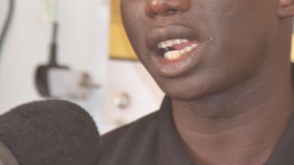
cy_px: 18
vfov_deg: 3.2
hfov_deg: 5.7
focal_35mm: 376
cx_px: 183
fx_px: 2930
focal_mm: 140
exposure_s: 1/25
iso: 800
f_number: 5
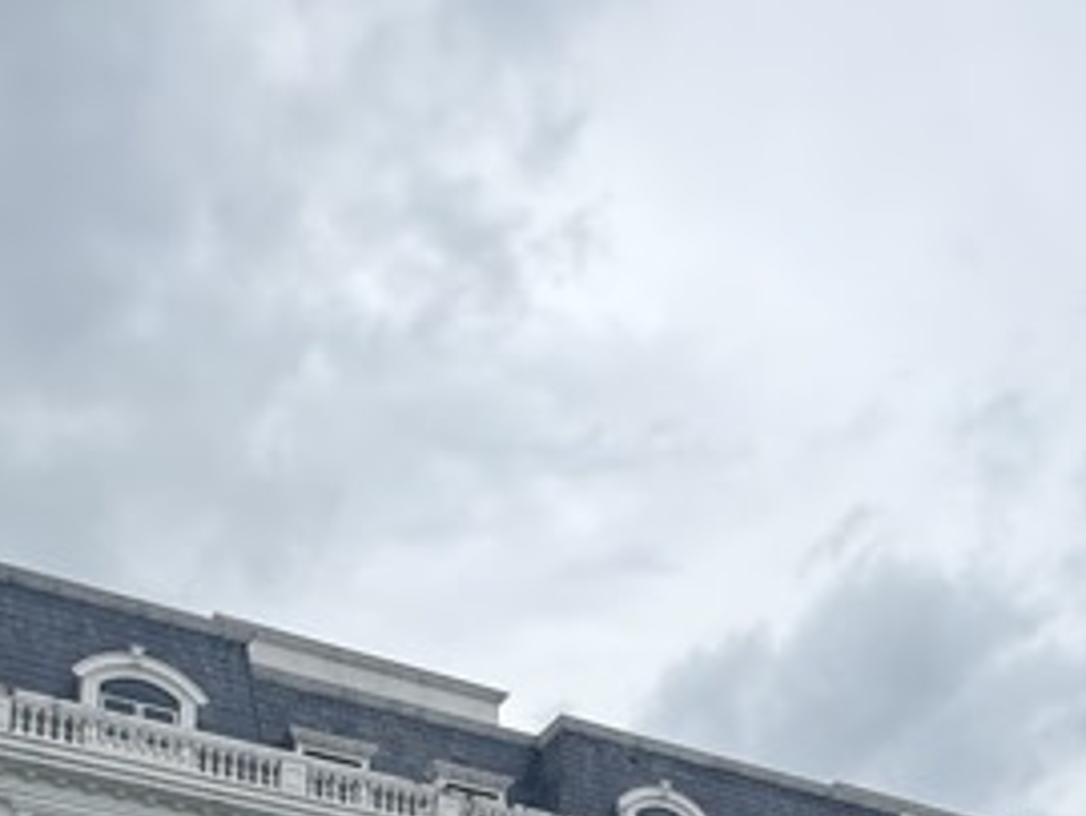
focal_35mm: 53
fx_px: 1664
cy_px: 1254
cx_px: 748
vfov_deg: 22.3
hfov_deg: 35.7
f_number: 2.2
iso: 50
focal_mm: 2.22
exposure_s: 1/771
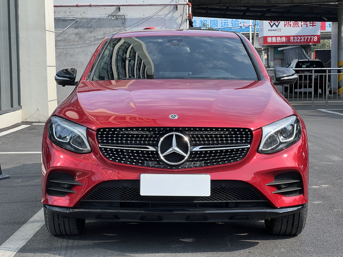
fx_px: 763
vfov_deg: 19.1
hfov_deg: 25.3
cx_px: 172
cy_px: 128
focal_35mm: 77
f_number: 2.8
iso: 32
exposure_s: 1/304
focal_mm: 9
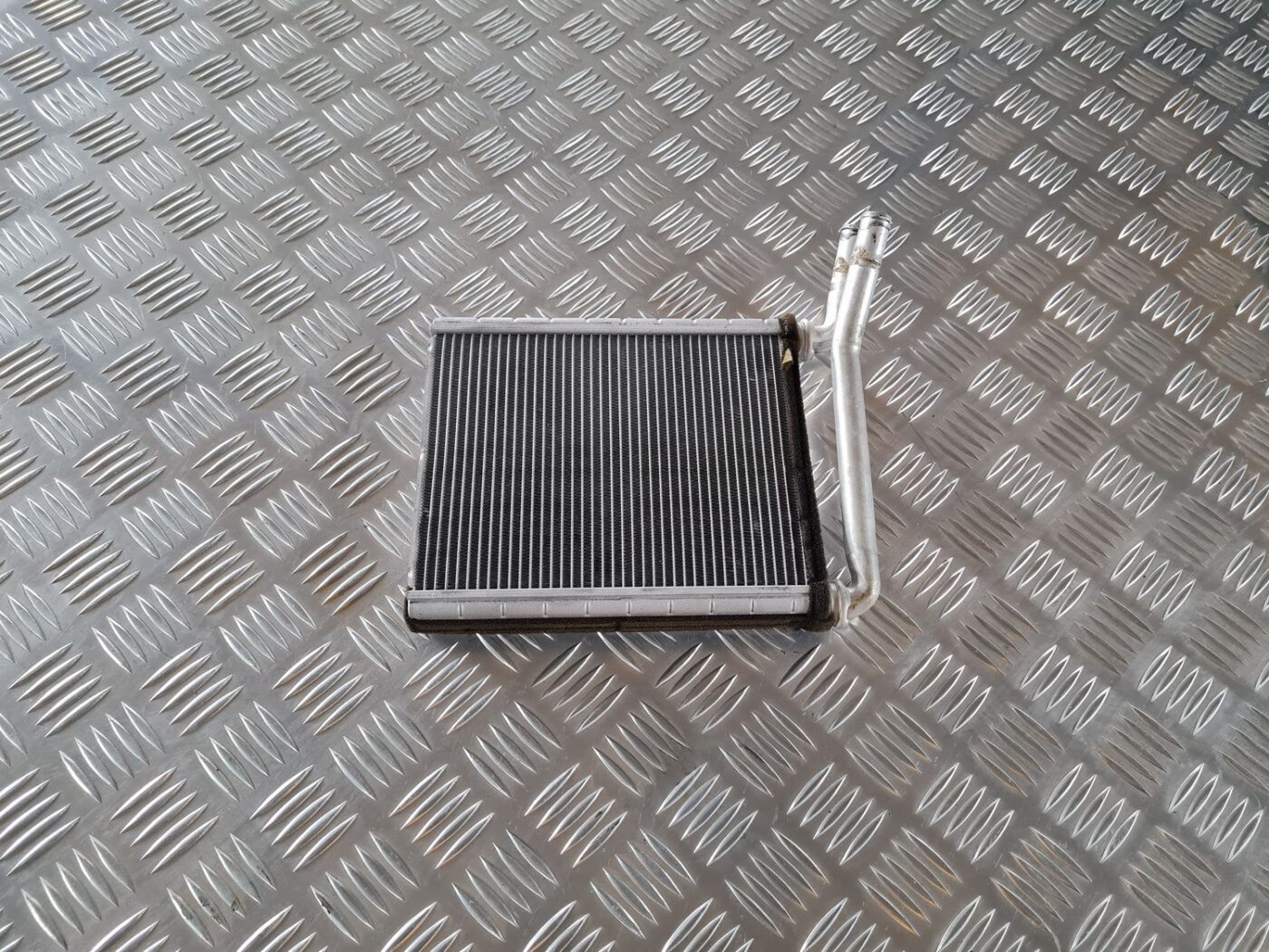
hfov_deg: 67.3
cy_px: 476
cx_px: 634
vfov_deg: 53.1
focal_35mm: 26
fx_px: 953
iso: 160
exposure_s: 1/100
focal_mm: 5.4
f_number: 1.8
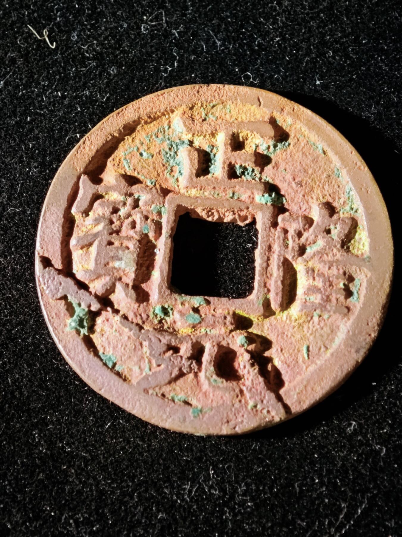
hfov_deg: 13.8
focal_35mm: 107
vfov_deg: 18.4
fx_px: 1657
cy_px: 268
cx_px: 201
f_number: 2
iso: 500
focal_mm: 9
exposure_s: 1/100
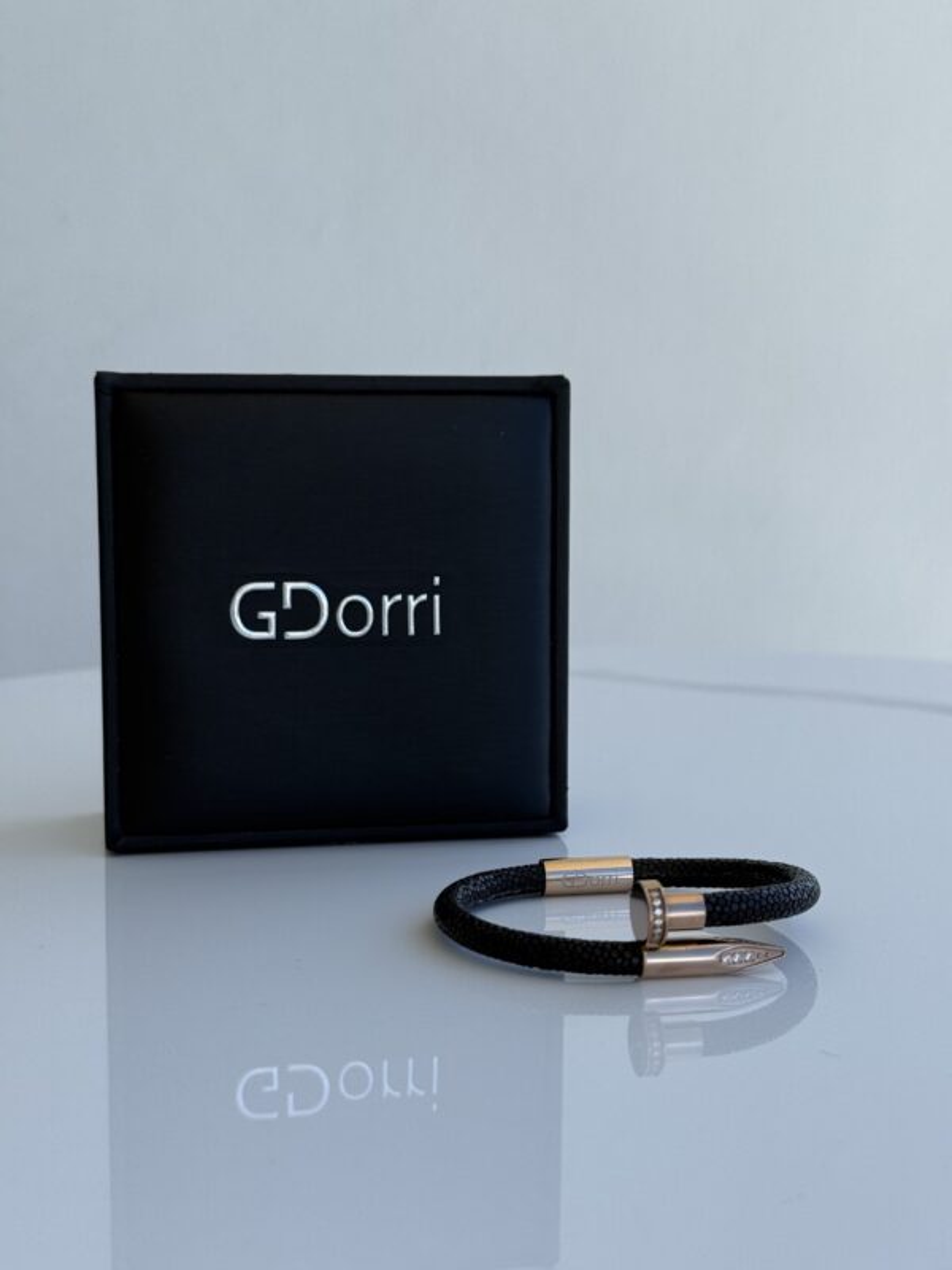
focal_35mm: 48
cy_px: 635
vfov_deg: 39.7
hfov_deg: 30.3
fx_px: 1760
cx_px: 476
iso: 64
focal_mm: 6.76
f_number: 1.78
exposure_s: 1/1795
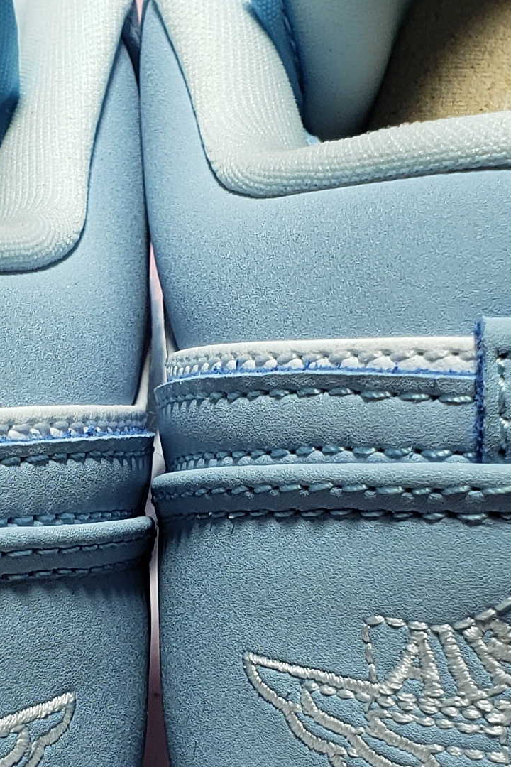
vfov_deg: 20.1
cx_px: 187
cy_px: 561
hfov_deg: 13.5
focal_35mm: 101
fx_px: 2150
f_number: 2.4
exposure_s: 1/190
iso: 50
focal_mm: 4.3
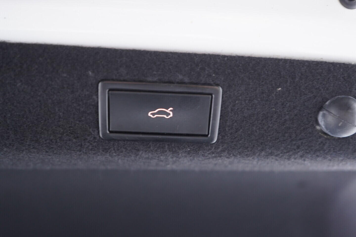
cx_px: 178
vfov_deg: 36.9
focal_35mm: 36
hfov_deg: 53.1
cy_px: 118
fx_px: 356
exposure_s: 1/40
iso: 500
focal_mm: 24
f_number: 2.8
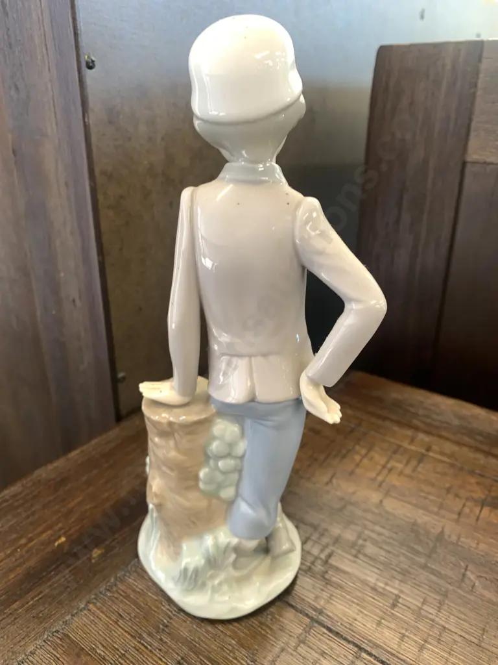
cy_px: 332
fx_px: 499
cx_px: 249
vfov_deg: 67.3
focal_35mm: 26
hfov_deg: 53.1
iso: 80
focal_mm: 4.25
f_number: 1.8
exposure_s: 1/50
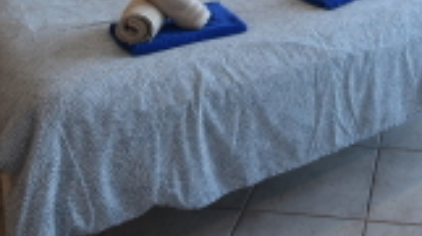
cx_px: 346
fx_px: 559
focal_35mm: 50
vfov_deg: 19.4
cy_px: -159
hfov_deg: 39.5
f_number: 7.1
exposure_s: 1/13
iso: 100
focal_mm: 10
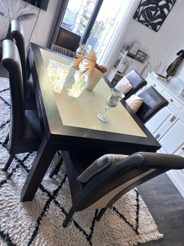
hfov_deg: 54.9
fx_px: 177
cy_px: 123
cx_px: 92
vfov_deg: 69.4
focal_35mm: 25
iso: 320
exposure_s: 1/25
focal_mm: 4.6
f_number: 1.8
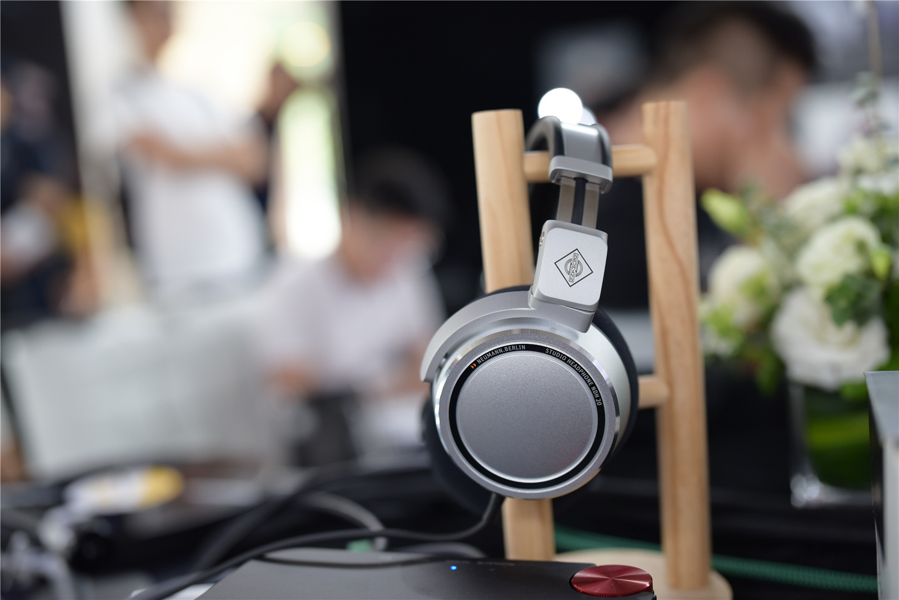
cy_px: 300
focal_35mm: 40
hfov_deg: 48.4
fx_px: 999
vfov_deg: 33.4
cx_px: 450
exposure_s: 1/60
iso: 640
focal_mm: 40
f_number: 1.8
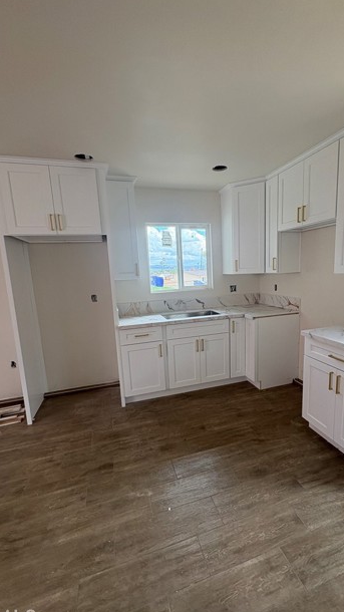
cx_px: 191
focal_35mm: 16
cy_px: 312
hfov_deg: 66.9
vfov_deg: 99.4
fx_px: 260
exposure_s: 1/126
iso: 64
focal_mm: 2.22
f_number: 2.2
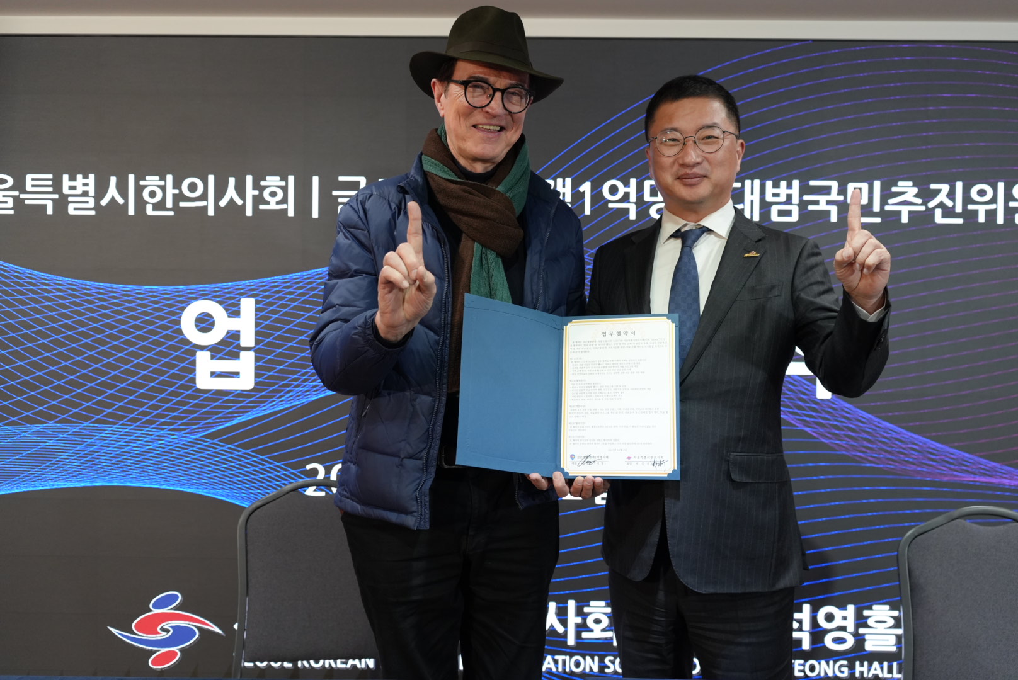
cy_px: 340
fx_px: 1047
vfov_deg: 36.0
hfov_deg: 51.9
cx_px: 509
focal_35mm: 37
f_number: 4
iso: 2000
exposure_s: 1/160
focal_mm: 37
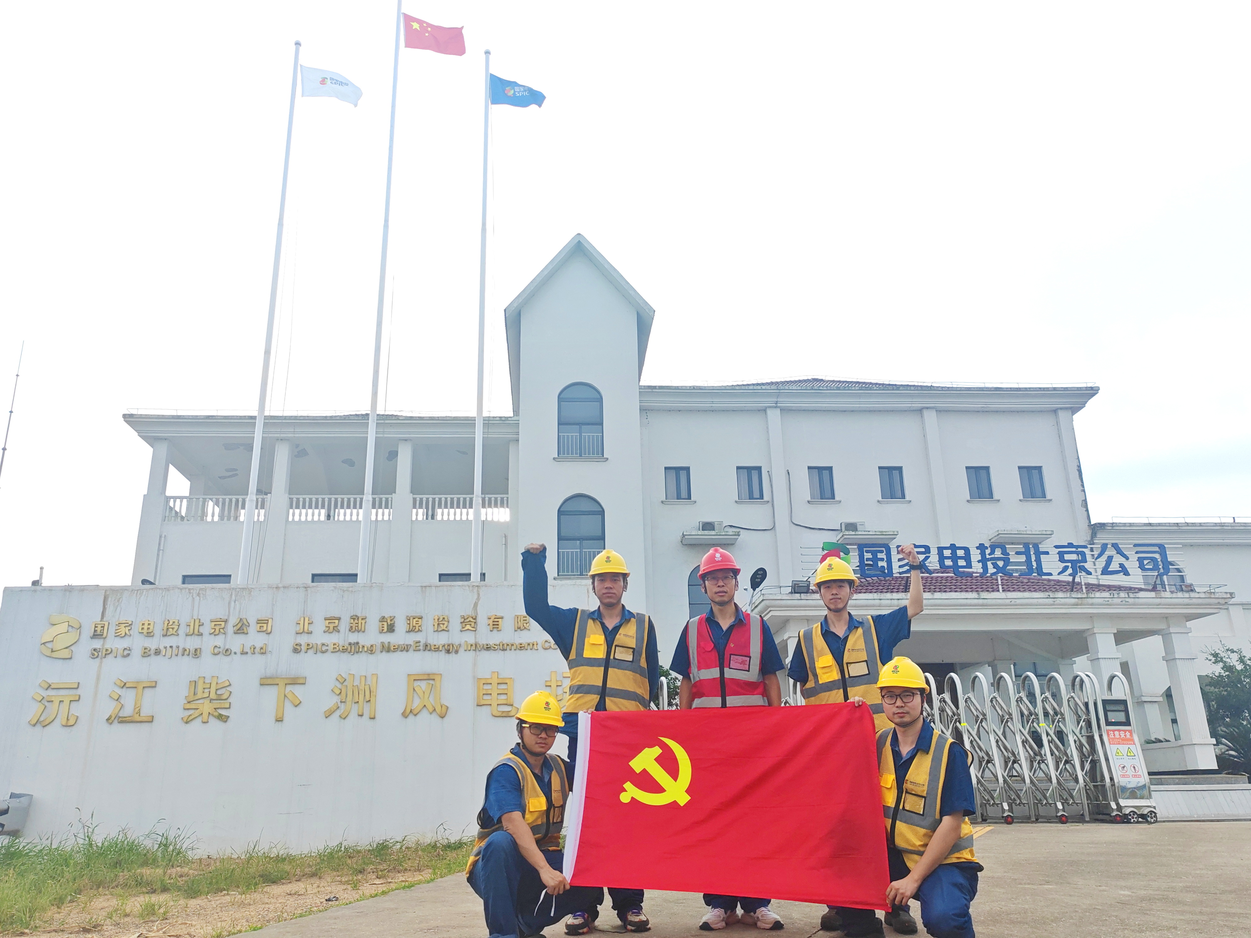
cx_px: 626
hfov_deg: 65.3
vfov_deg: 51.3
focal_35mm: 27
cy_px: 469
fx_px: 976
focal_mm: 5.52
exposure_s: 1/640
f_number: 1.9
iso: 50
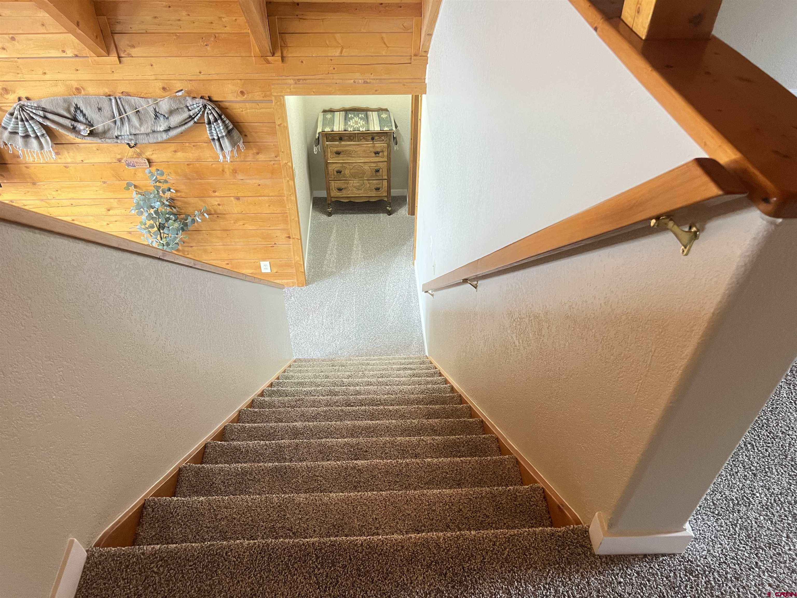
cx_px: 398
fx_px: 599
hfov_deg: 67.3
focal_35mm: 26
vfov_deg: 53.1
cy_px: 299
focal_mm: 5.7
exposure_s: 1/60
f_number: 1.5
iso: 400
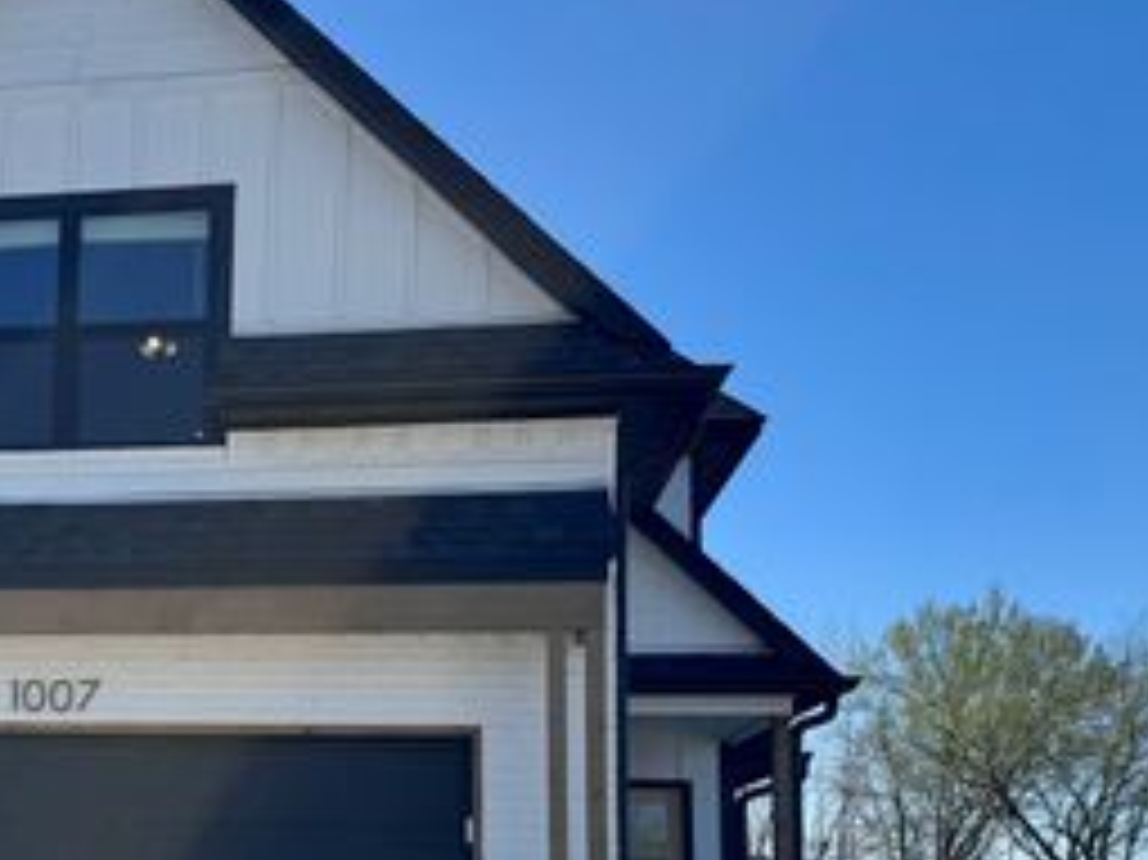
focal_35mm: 47
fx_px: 1558
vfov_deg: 30.0
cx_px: 68
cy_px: 711
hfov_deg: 37.2
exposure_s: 1/4950
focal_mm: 6.76
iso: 80
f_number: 1.78
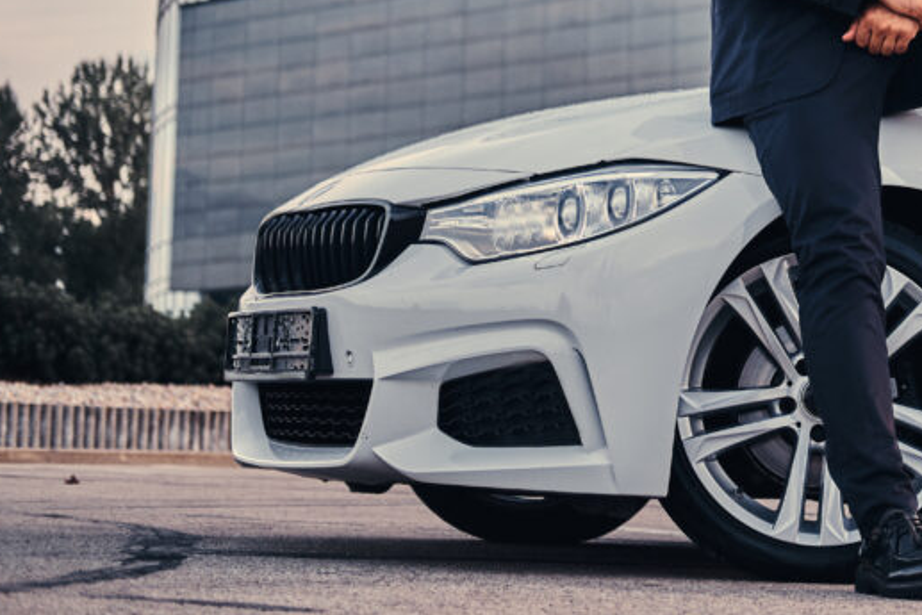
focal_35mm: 105
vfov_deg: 12.9
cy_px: 45
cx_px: 844
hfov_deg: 19.1
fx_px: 2690
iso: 250
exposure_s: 1/500
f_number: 2
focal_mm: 35
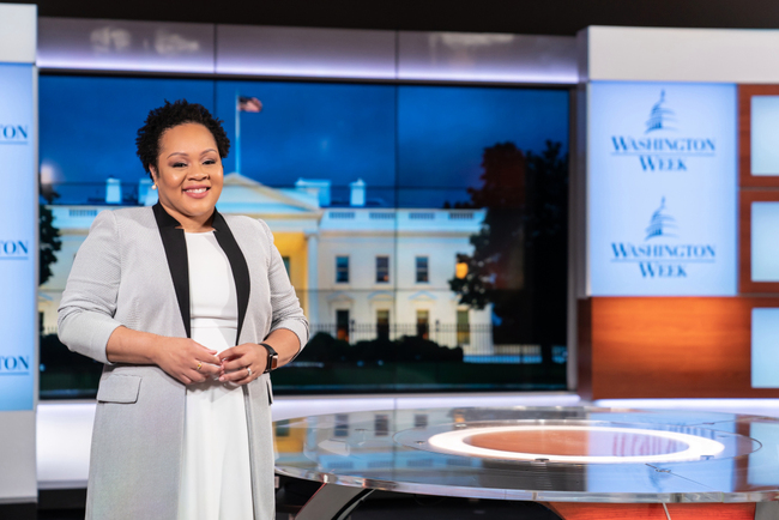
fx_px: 1515
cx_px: 390
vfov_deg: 19.5
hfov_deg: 28.8
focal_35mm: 70
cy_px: 260
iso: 640
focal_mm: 70
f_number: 2.8
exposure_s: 1/90
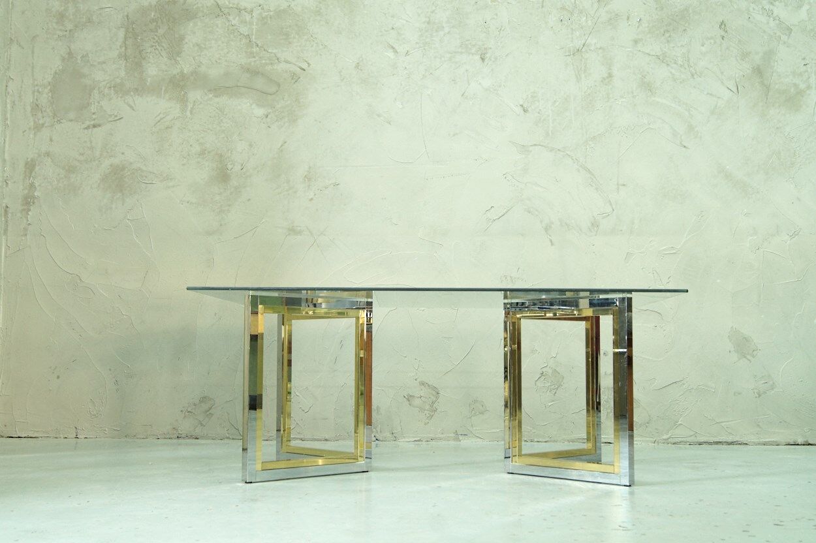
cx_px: 408
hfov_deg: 46.4
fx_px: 951
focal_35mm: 42
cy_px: 272
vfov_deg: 31.9
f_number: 7.1
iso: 400
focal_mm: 28
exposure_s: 1/8
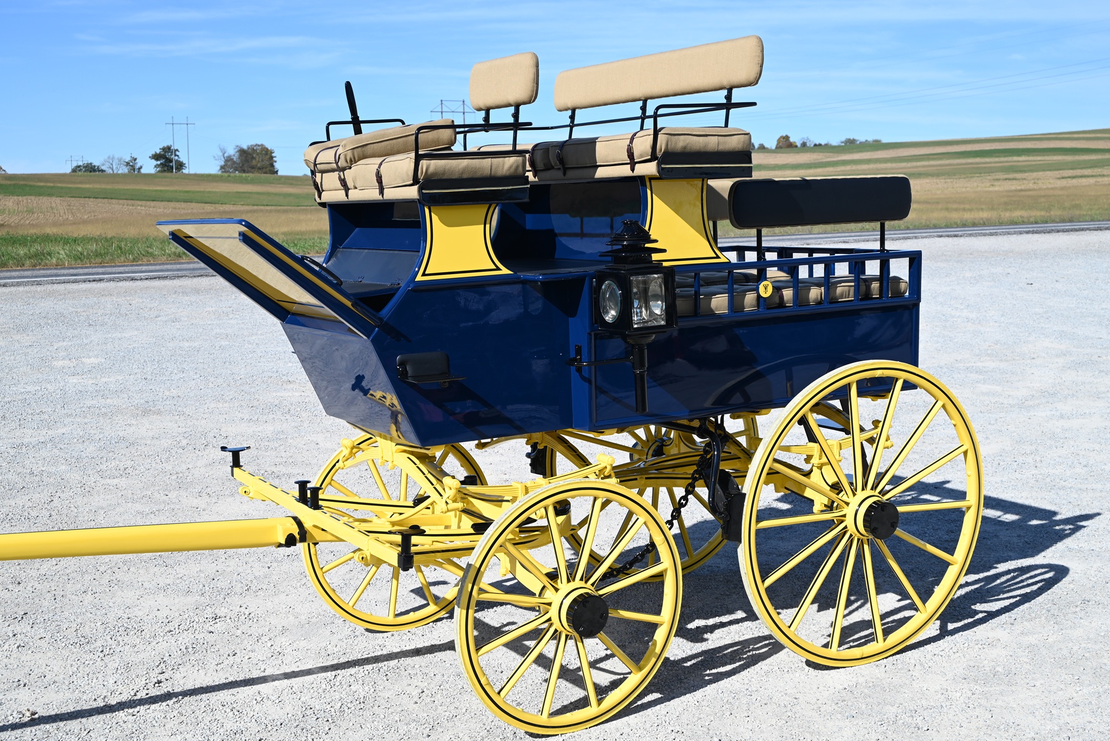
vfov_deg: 29.3
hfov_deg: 42.7
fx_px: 1419
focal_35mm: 46
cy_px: 370
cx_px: 555
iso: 100
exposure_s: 1/400
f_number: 7.1
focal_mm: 46
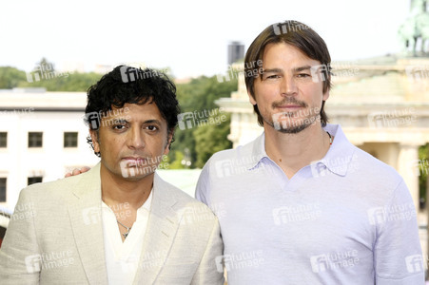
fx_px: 1334
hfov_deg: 18.3
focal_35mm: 112
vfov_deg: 12.2
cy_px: 142
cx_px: 214
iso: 320
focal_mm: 112
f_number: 11
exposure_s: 1/200
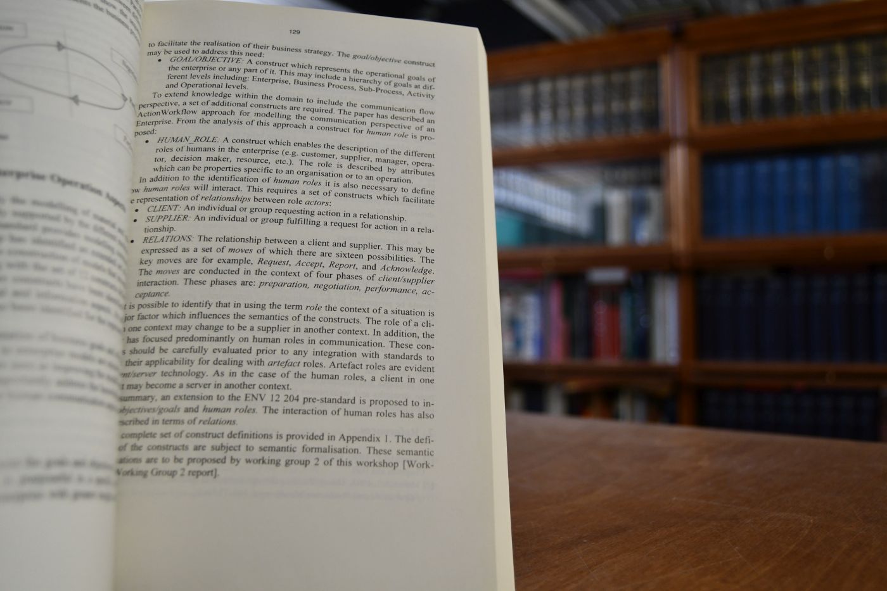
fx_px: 838
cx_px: 444
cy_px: 296
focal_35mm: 34
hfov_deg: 55.8
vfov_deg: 38.9
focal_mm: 23
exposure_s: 1/160
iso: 800
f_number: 3.8
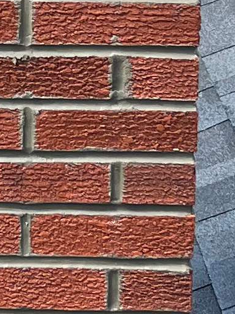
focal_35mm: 206
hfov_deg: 7.0
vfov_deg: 9.3
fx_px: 1864
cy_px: -194
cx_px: -227
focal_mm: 5.1
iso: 50
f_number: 1.6
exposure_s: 1/2062
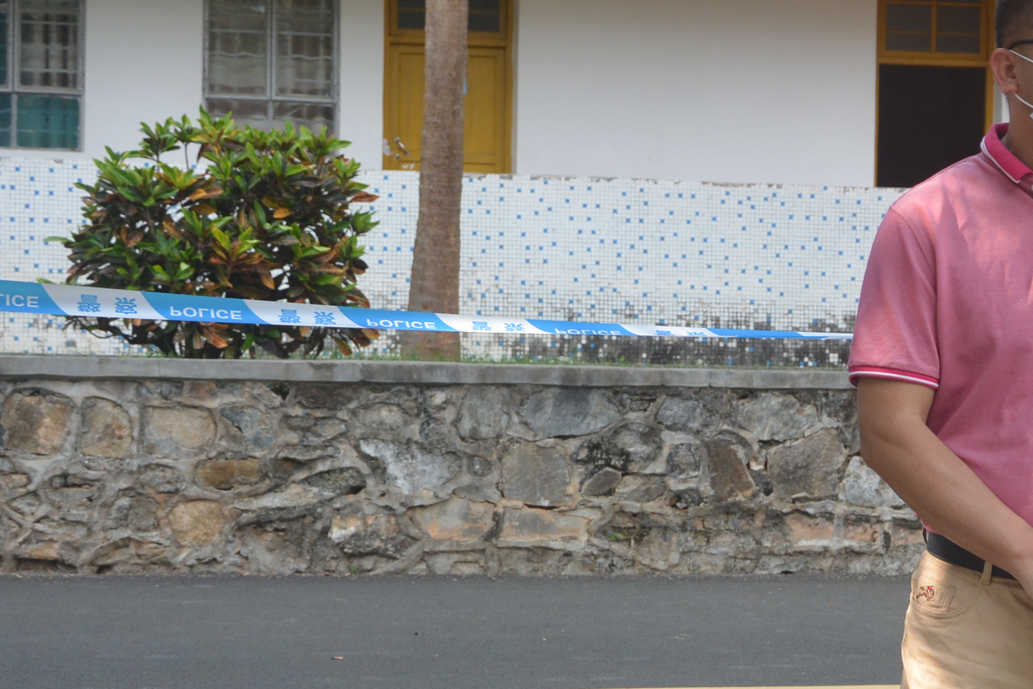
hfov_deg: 17.0
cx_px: 1008
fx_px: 3386
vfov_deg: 11.6
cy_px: 446
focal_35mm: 118
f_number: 5.6
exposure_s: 1/250
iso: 280
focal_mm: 30
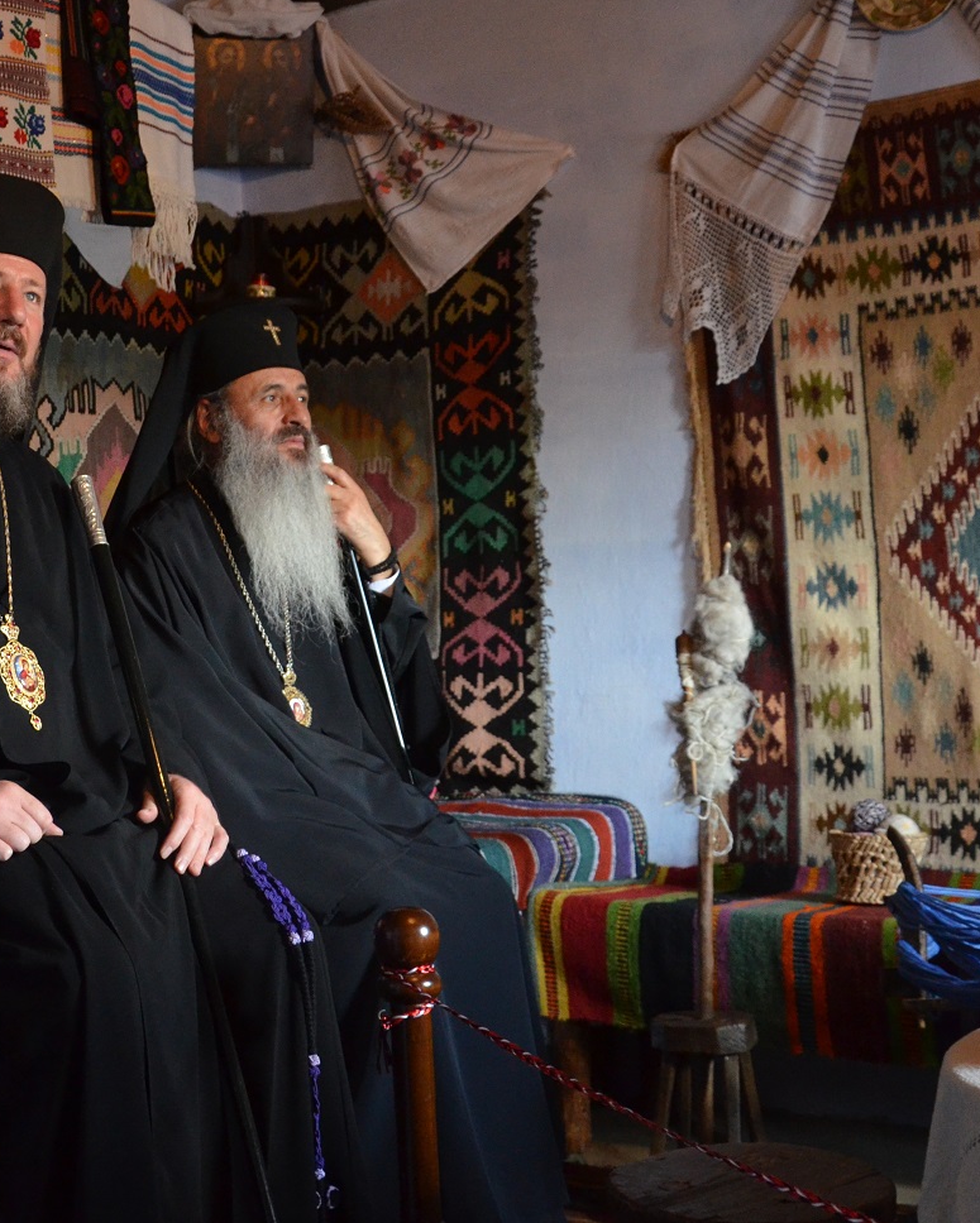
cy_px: 601
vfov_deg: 39.5
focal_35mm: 47
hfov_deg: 31.2
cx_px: 188
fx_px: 1703
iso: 2000
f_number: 3.5
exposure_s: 1/30
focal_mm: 18
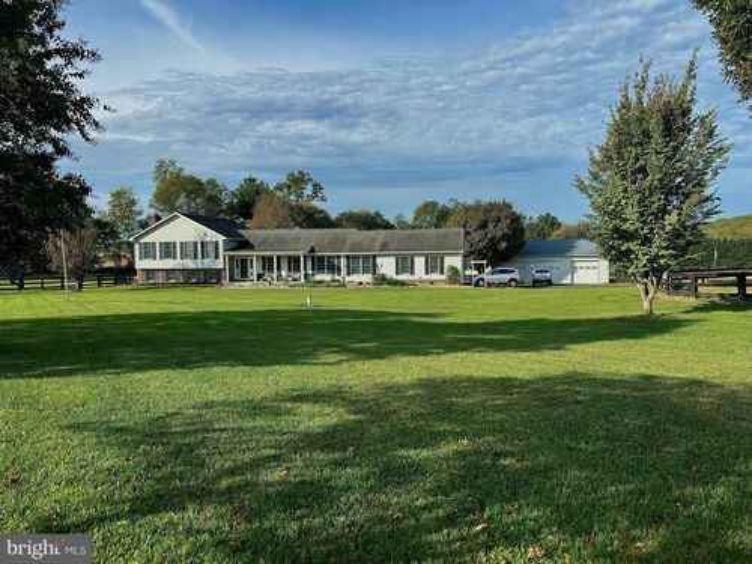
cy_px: 282
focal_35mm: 26
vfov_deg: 53.1
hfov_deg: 67.3
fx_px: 565
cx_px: 376
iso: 50
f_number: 1.6
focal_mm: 5.96
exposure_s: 1/2778
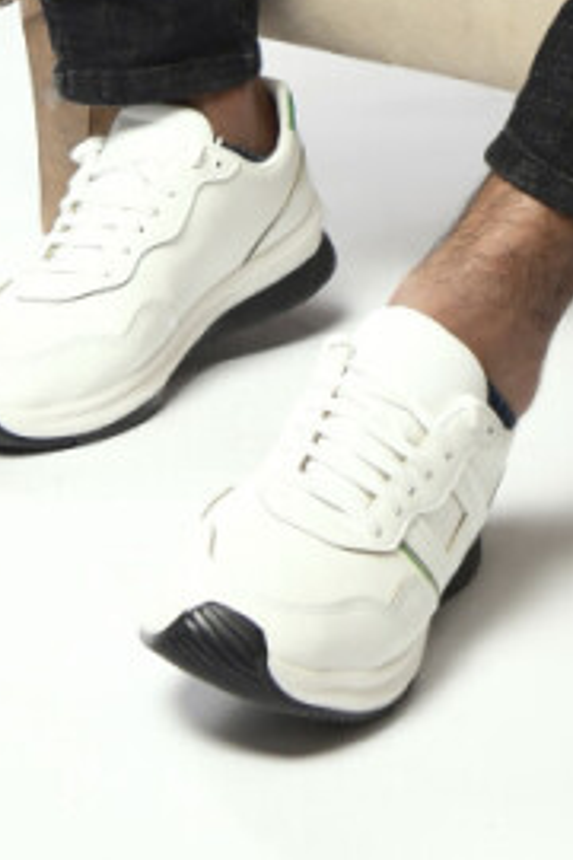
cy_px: -787
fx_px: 3605
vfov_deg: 12.2
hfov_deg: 8.9
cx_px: 840
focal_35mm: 151
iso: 400
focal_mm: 34
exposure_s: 1/125
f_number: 5
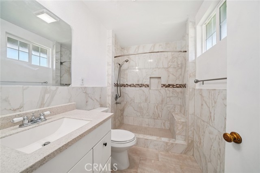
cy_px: 86
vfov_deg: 89.9
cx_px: 130
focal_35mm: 12
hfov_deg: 112.6
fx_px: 87
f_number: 8
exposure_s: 1/15
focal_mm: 12
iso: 400
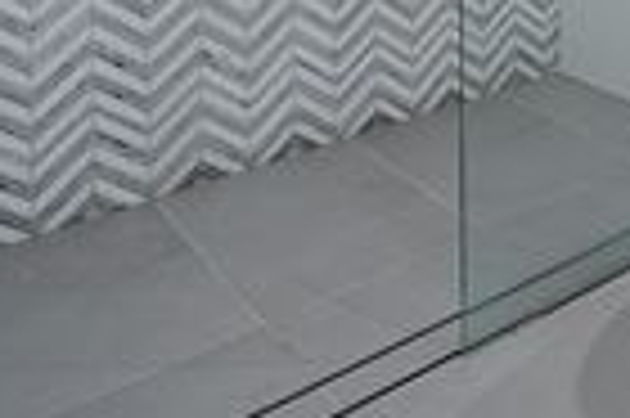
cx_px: 999
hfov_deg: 26.4
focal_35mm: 47
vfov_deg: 22.5
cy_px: -236
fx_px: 822
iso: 250
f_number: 8
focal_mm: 14
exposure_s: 1/10
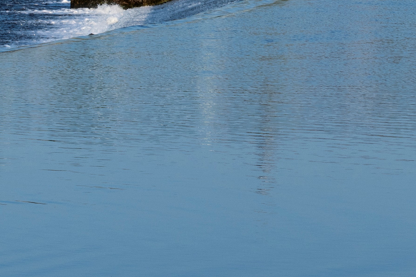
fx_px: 3178
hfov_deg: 7.5
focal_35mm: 275
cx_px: 297
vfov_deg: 5.0
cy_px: -120
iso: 200
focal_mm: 62
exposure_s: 1/200
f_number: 13
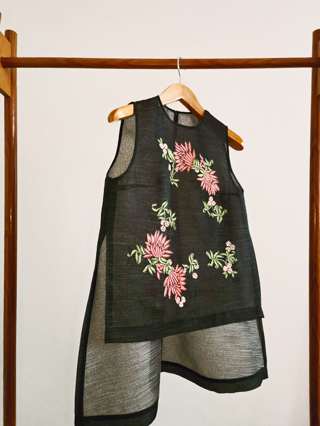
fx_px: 296
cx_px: 163
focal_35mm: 24
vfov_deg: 71.6
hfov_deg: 56.8
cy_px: 208
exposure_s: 1/100
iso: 2000
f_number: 1.8
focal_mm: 5.4
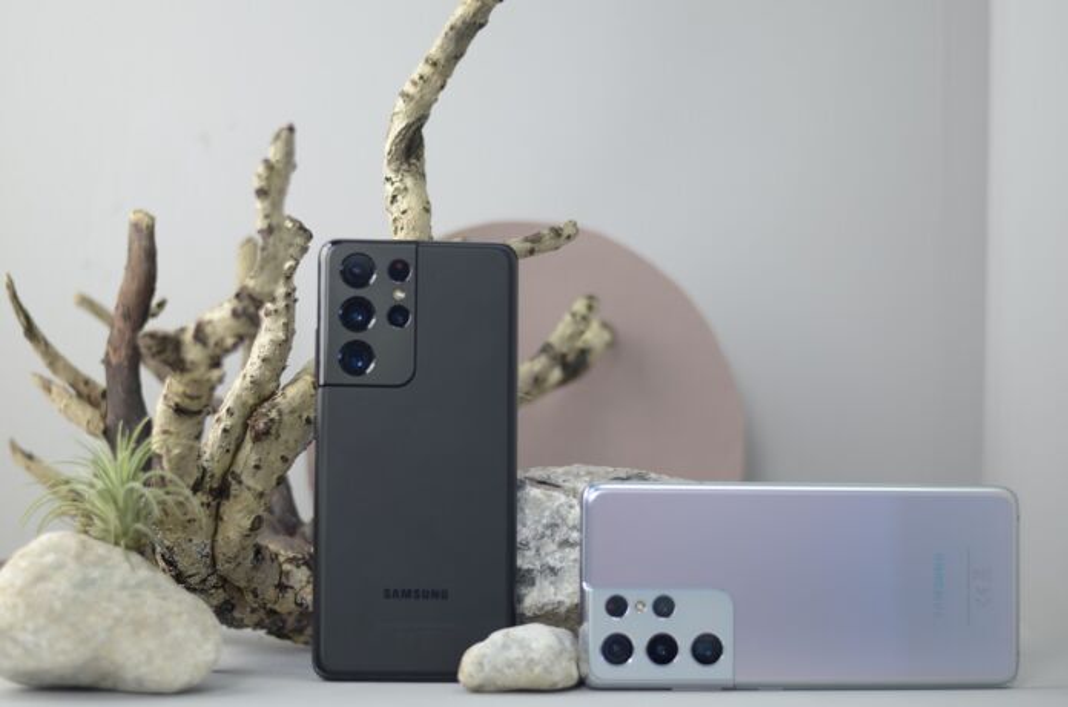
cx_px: 534
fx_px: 2220
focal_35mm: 75
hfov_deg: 27.0
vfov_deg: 18.1
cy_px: 354
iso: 200
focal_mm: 50
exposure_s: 1/125
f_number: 1.8
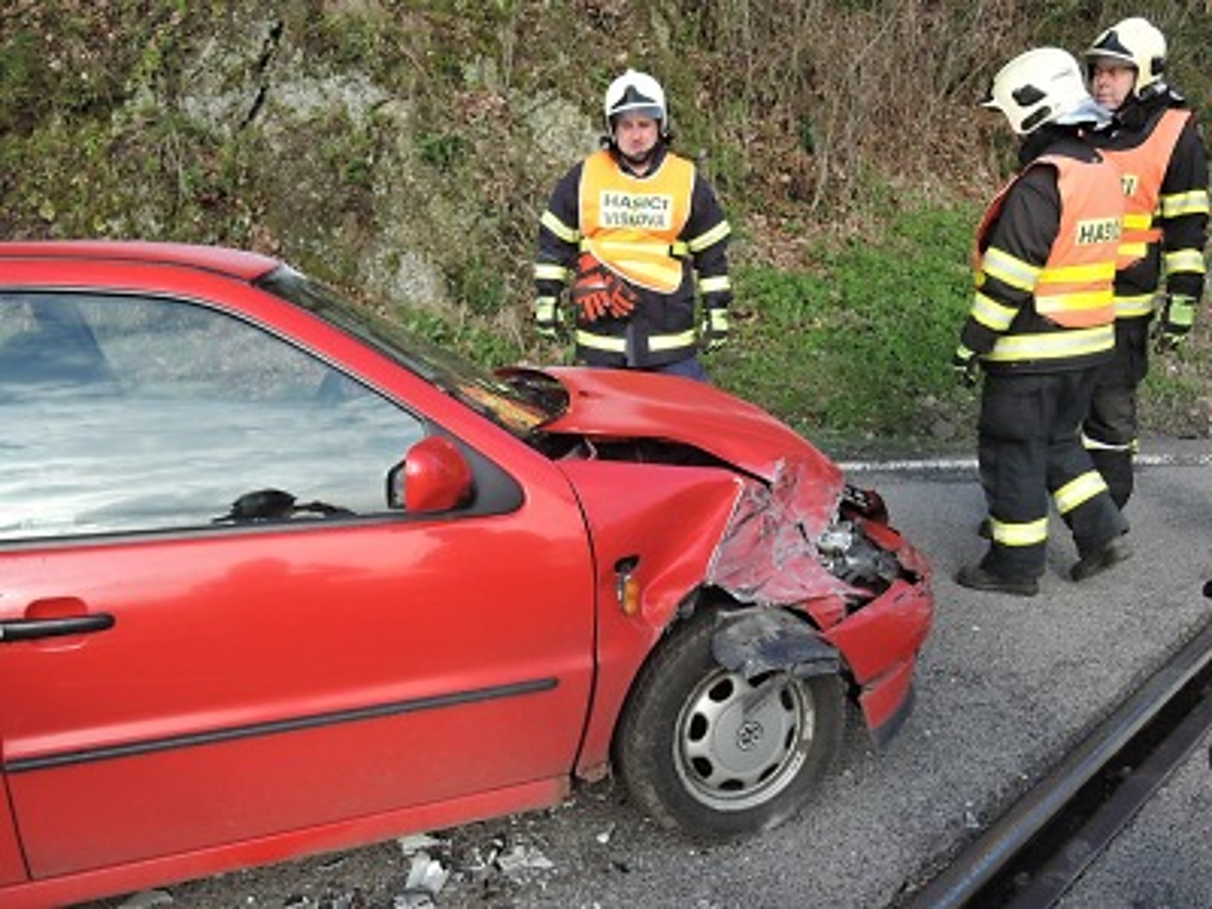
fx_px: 840
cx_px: 606
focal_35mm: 24
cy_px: 454
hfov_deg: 71.6
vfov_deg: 56.8
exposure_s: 1/320
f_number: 2.8
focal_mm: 5.1
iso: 80
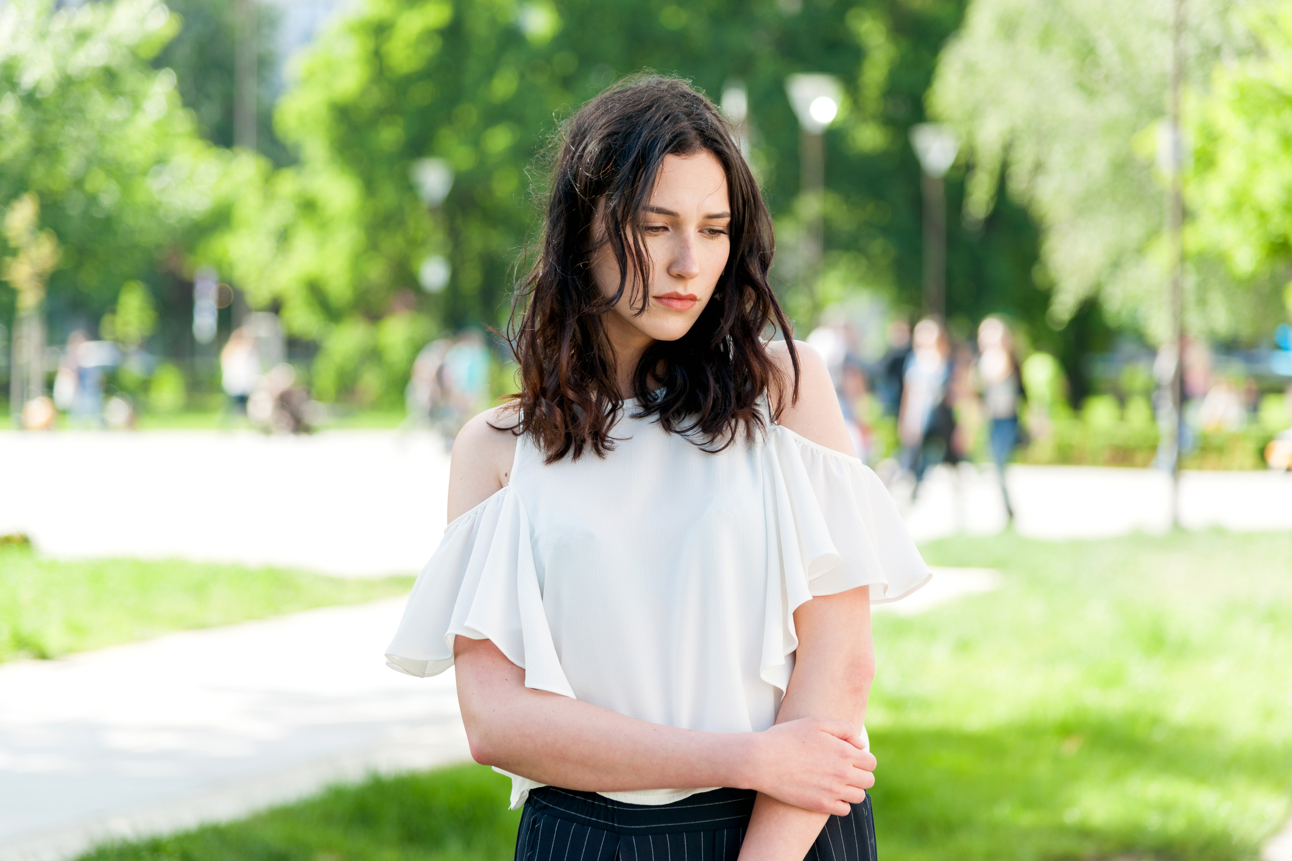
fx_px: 4306
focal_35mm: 120
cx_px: 646
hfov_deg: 17.1
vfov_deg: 11.4
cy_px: 430
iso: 160
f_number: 4
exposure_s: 1/320
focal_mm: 120
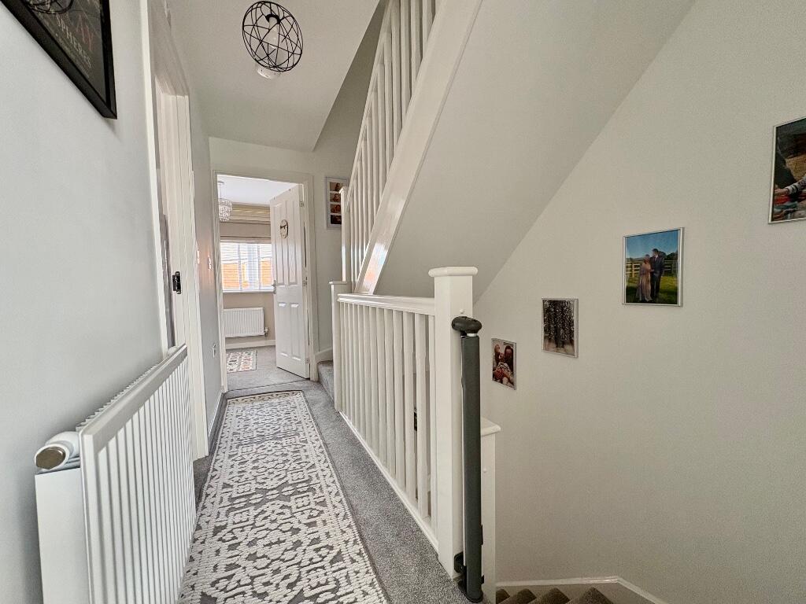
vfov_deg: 85.7
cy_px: 302
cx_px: 403
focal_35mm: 14
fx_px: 326
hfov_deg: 102.1
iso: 250
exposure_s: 1/60
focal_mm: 2.22
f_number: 2.2
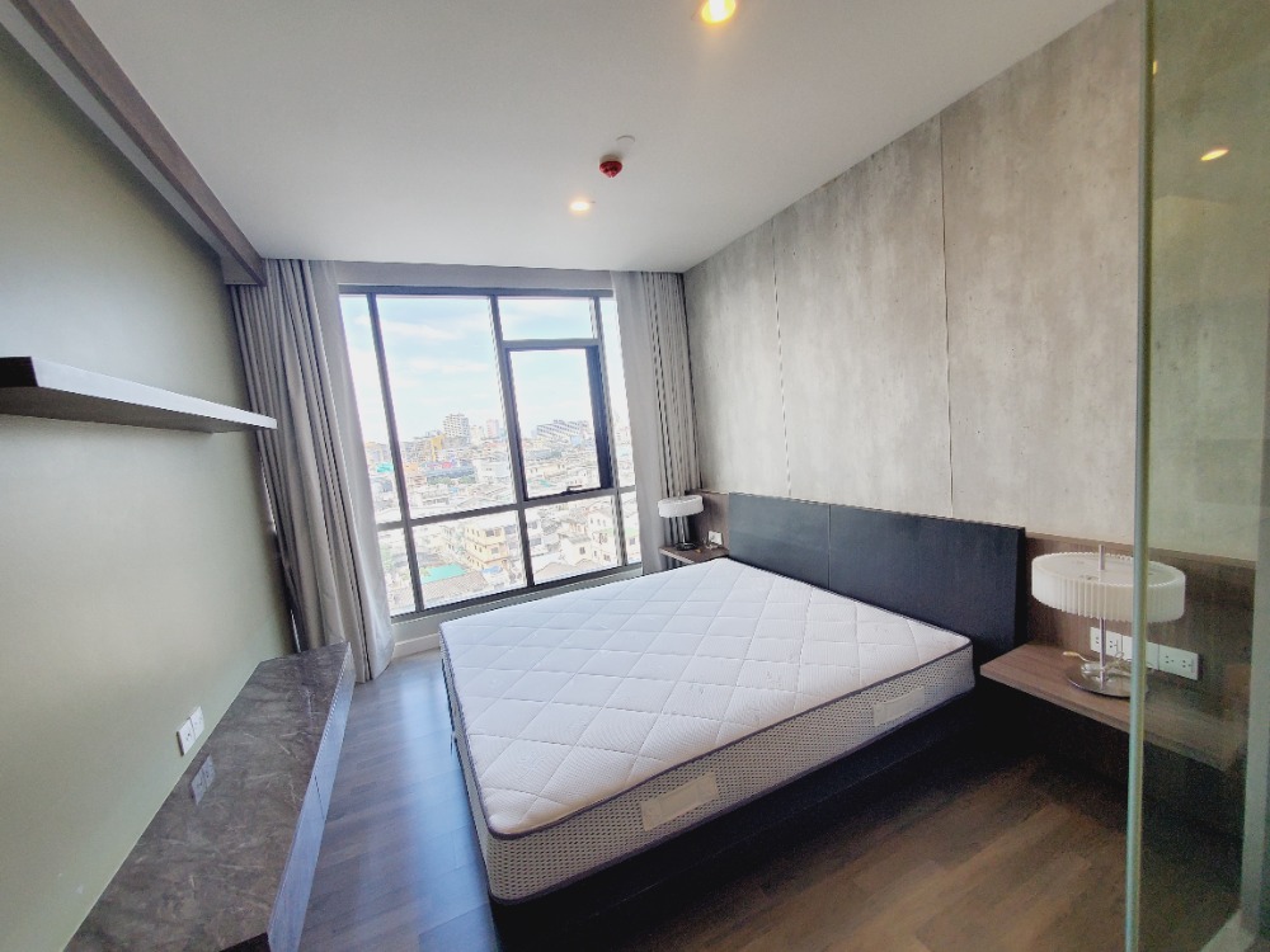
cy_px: 476
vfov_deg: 89.9
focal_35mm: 13
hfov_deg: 106.2
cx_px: 635
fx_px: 477
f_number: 2.2
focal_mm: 1.8
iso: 125
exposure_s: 1/100
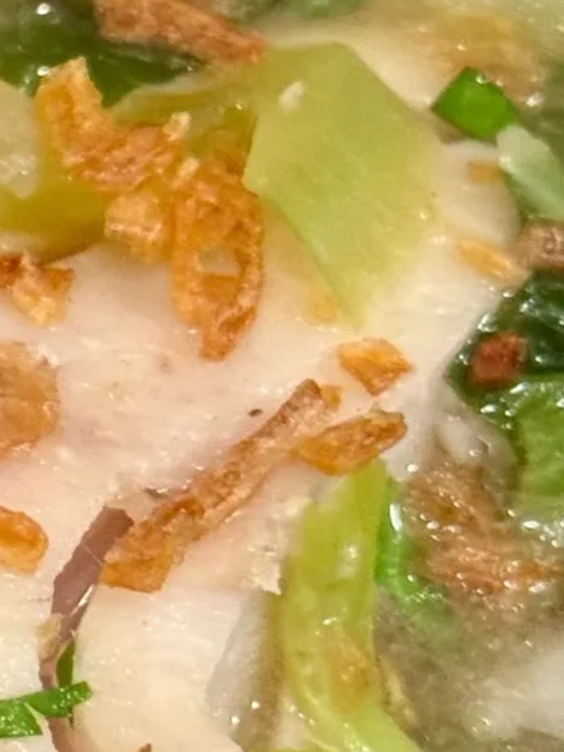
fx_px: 3930
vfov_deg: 10.9
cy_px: 436
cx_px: -316
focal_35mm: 181
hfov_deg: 8.0
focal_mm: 6.76
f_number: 1.78
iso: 320
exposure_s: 1/40
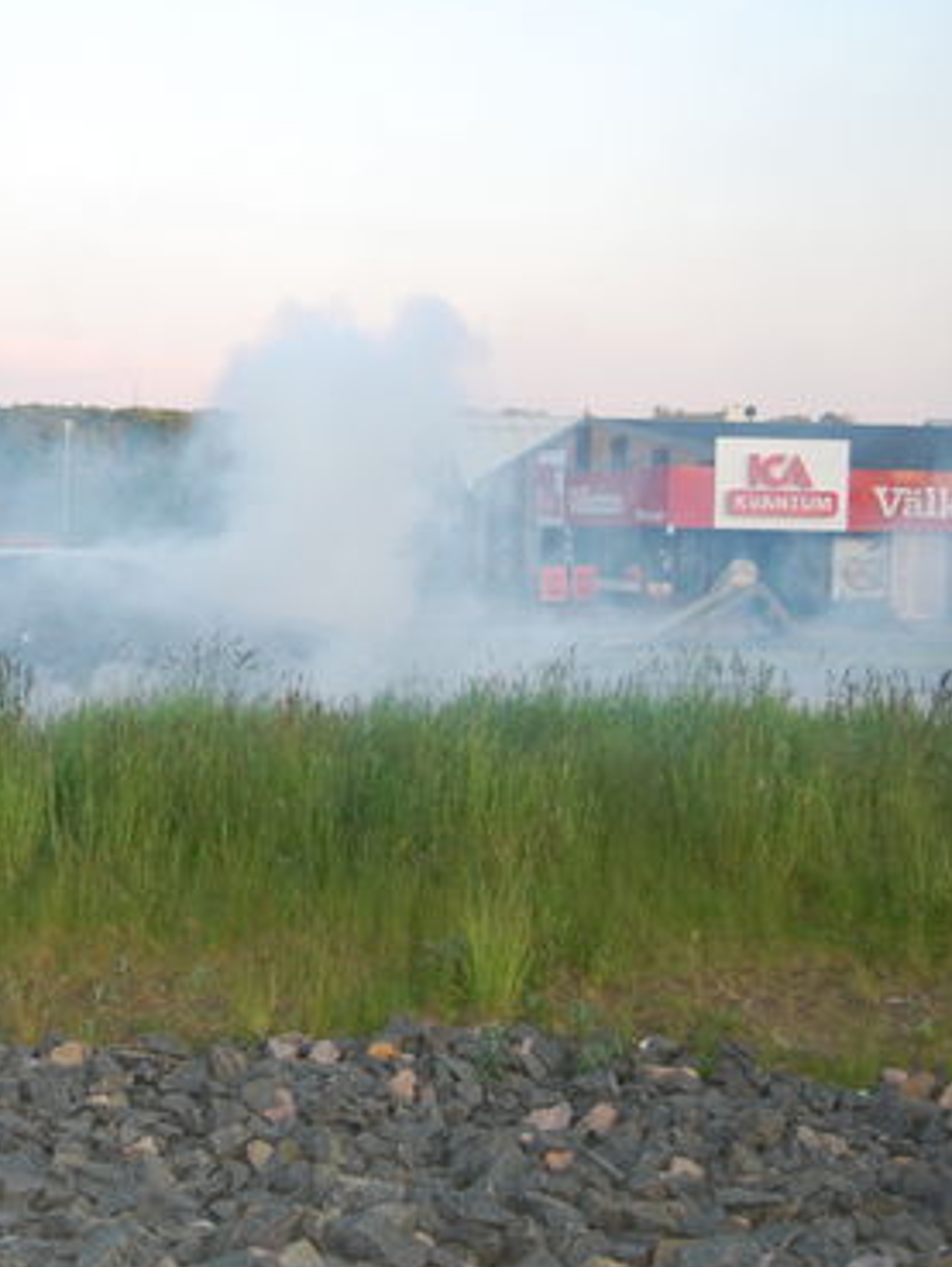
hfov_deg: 21.9
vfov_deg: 29.8
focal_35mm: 65
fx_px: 2382
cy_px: 632
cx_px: 27
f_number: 4
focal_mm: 26
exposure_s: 1/100
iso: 400
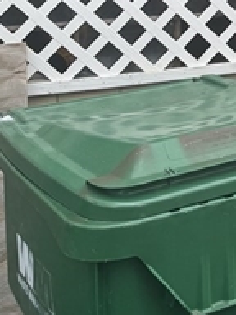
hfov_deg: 13.9
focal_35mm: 96
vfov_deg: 18.2
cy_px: -158
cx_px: 406
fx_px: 873
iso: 80
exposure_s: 1/2252
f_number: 1.78
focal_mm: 6.76
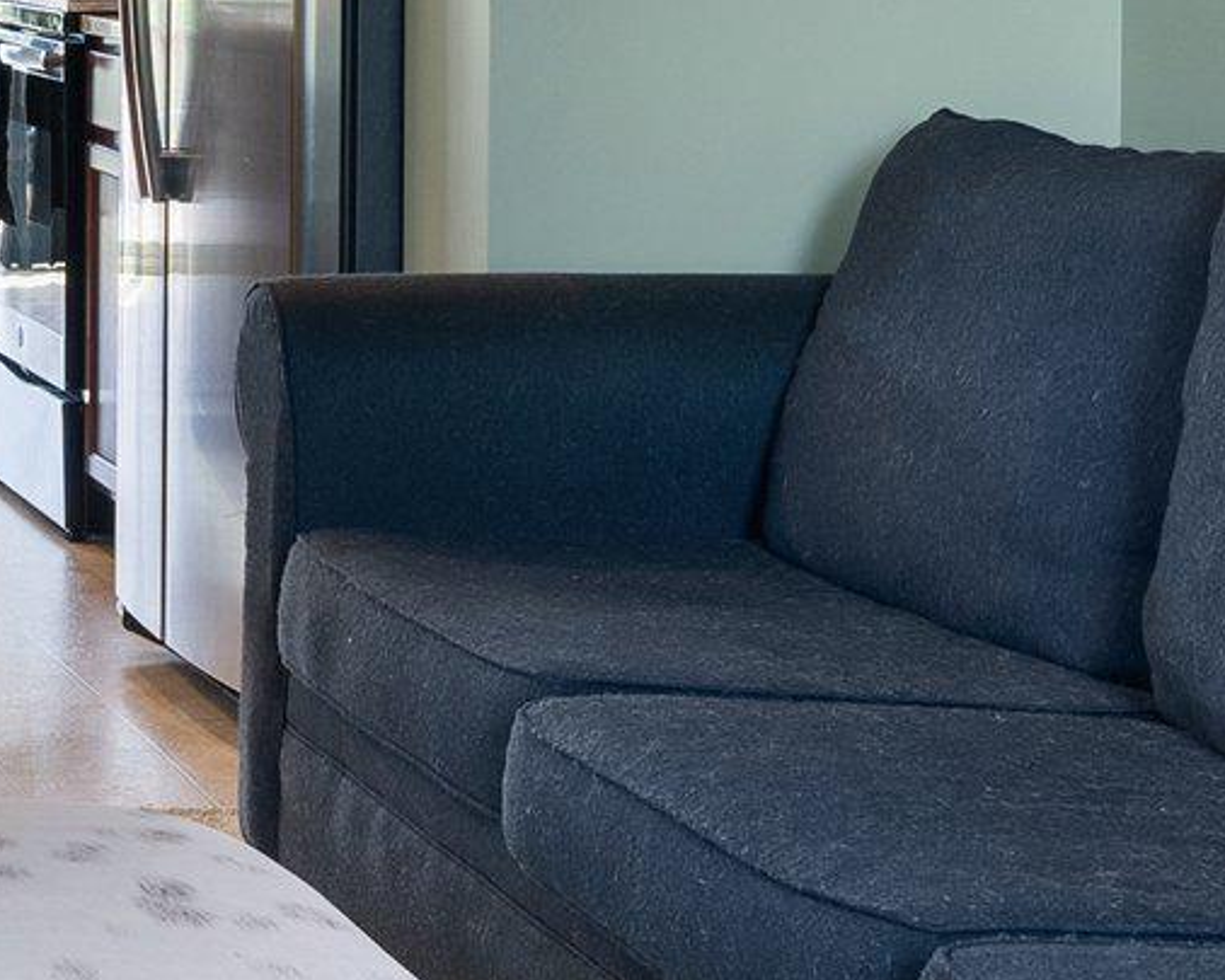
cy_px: -146
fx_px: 4134
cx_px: -828
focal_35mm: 114
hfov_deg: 15.1
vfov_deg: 13.2
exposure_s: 1/6
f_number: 9
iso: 640
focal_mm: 30
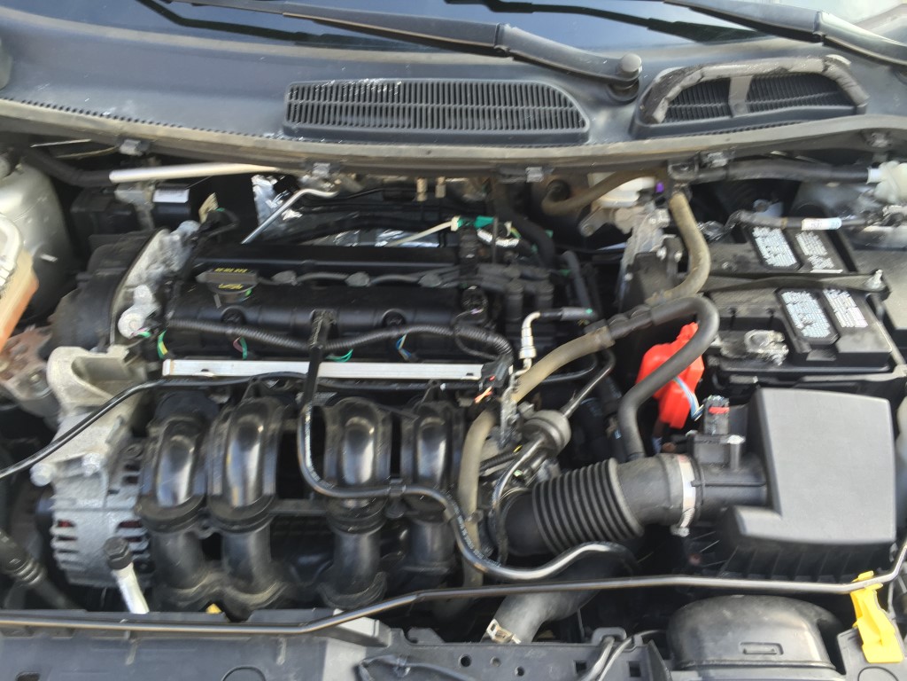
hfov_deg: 61.7
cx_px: 454
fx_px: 760
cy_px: 340
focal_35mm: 29
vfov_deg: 48.2
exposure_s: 1/40
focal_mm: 4.15
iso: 32
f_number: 2.2
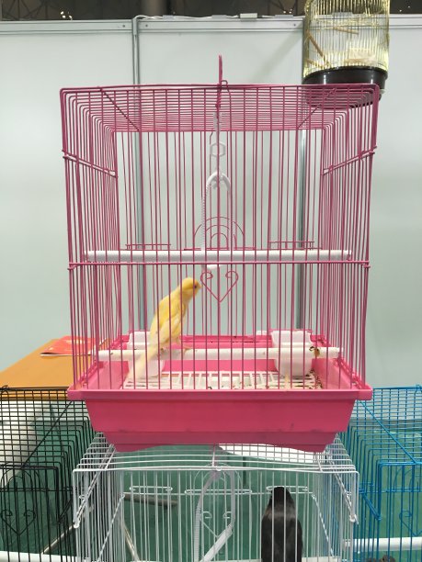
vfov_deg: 61.7
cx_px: 211
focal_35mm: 29
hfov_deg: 48.2
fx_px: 471
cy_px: 281
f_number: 2.2
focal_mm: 4.15
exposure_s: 1/33
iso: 32
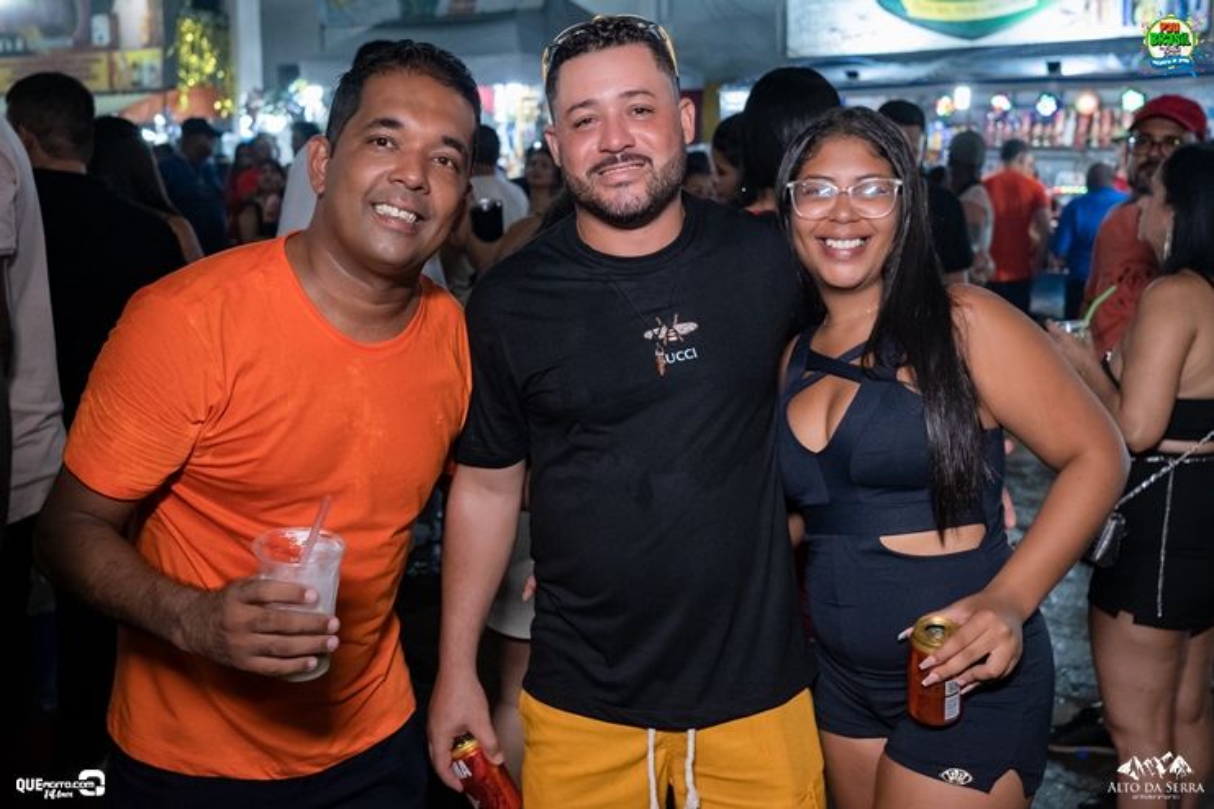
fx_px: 1214
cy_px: 404
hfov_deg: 53.1
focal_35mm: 36
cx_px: 607
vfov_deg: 36.9
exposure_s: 1/400
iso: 2500
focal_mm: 24
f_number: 2.8
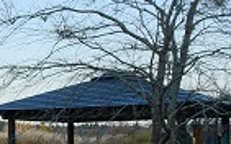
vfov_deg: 10.7
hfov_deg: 14.0
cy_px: 175
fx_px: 755
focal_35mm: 120
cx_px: -262
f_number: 5.6
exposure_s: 1/320
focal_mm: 17.1
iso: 640
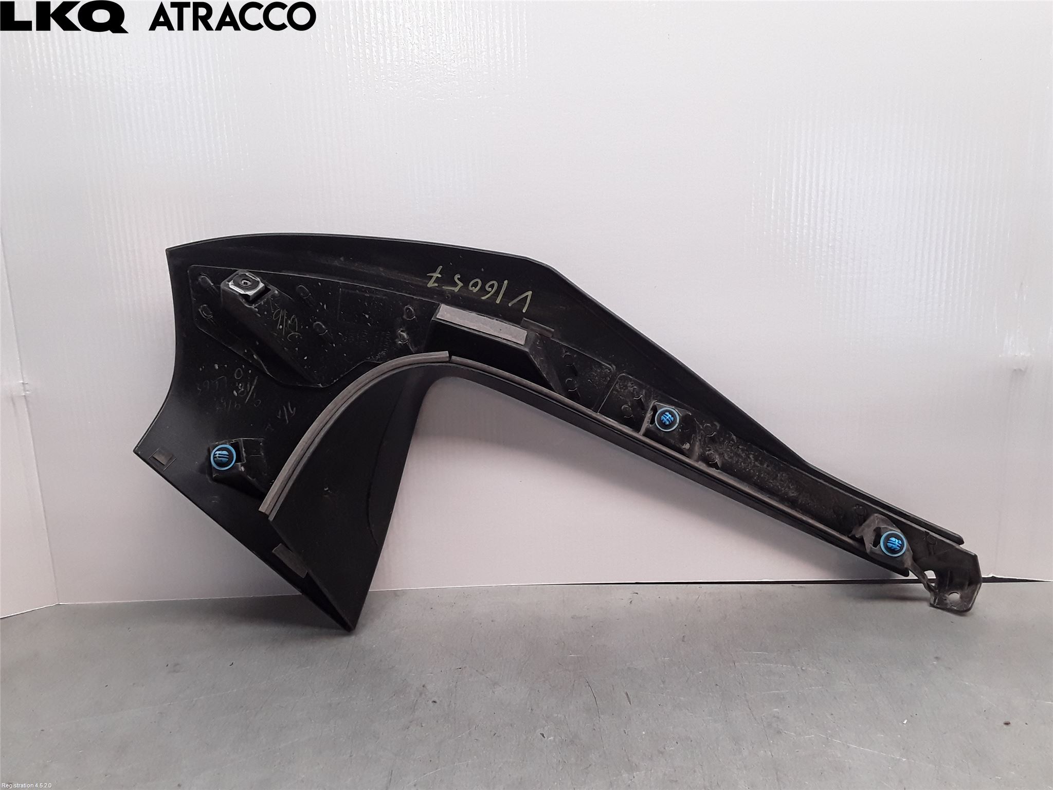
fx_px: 852
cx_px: 526
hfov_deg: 63.4
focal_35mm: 28
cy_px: 395
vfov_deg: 49.7
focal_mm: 2.91
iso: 100
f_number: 1.9
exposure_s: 1/111
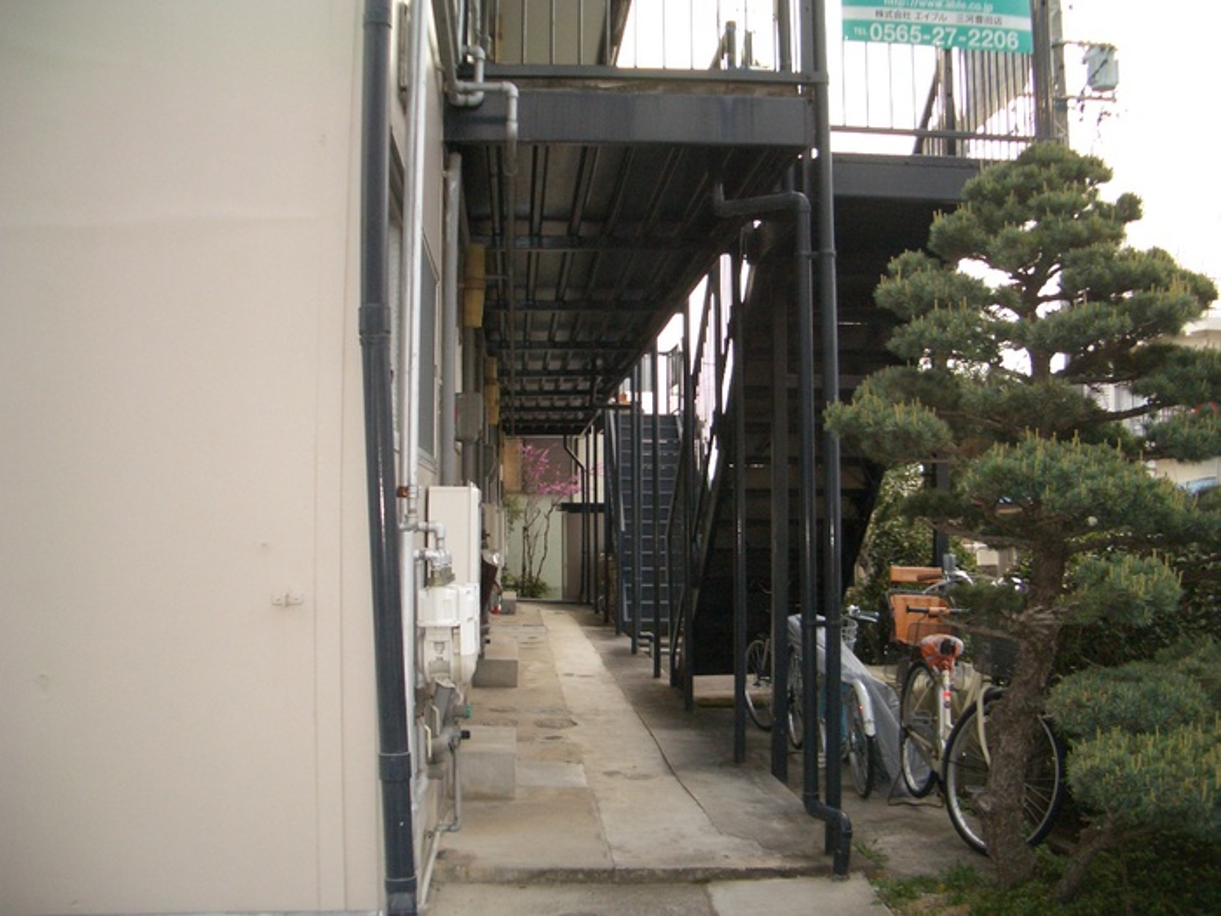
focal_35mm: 35
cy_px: 458
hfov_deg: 52.6
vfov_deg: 40.7
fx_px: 1235
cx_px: 610
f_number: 2.6
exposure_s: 1/320
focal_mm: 5.8
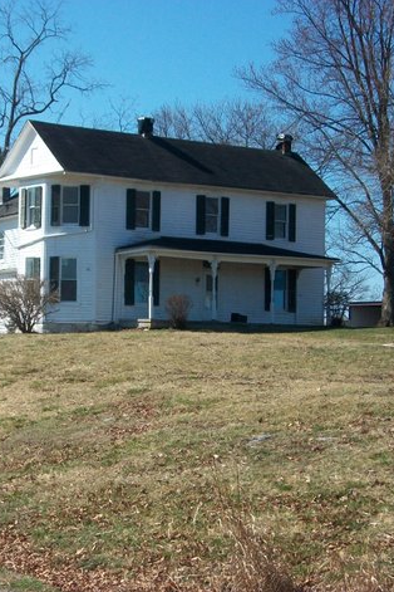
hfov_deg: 14.9
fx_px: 1510
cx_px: 156
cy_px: 296
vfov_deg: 22.1
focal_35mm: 92
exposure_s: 1/800
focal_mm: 11
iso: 80
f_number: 4.1
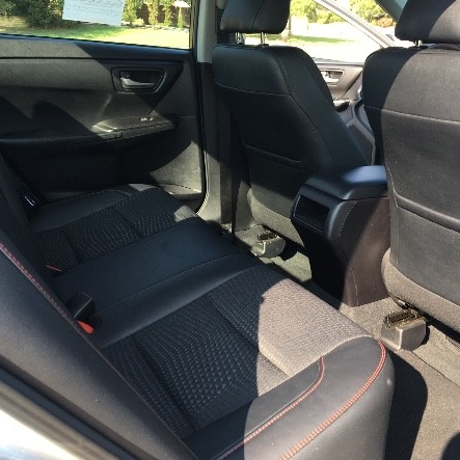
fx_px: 556
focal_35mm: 37
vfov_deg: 44.9
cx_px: 272
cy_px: 216
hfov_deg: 44.7
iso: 25
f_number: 2.2
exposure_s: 1/129
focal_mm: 4.15
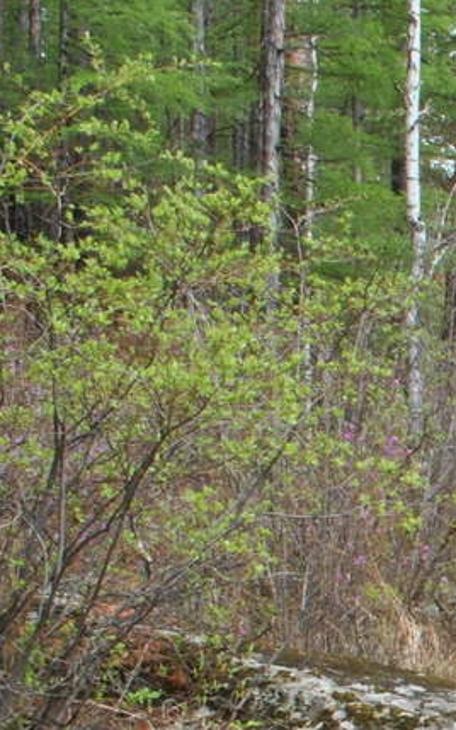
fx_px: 2188
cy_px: 753
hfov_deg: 10.1
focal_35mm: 110
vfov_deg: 18.4
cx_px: 1162
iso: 100
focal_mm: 22
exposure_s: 1/8
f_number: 22
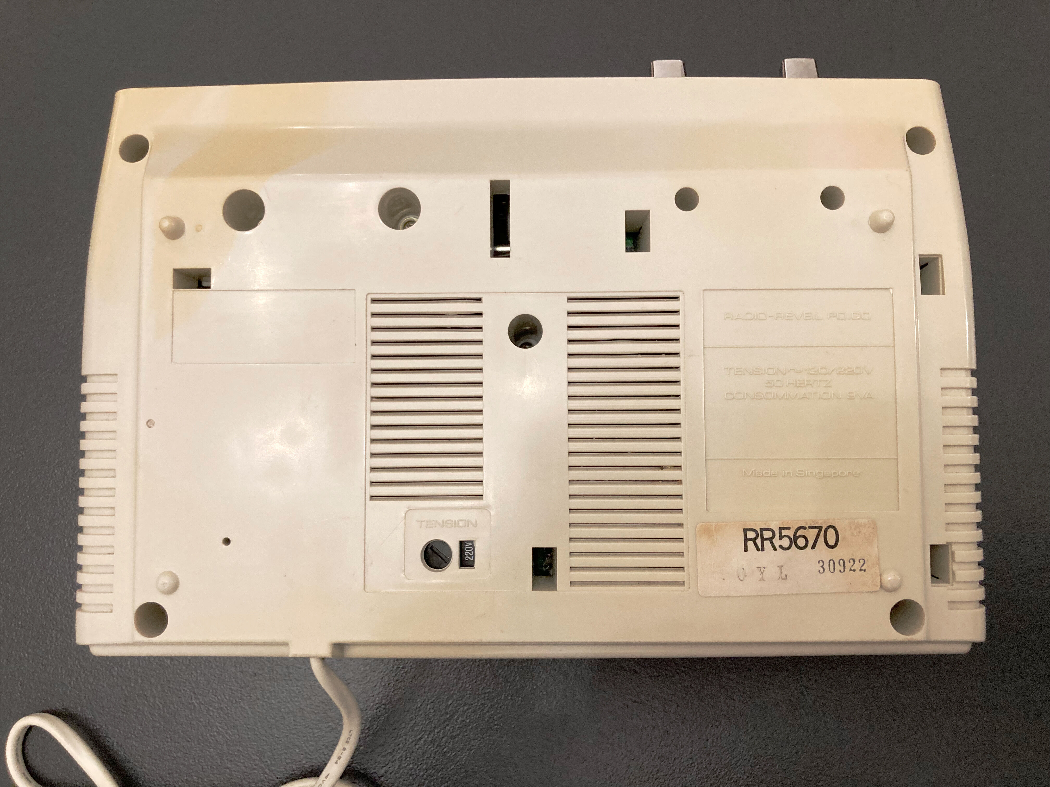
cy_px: 394
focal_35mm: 28
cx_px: 525
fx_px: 849
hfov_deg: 63.4
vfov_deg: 49.7
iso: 200
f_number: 1.8
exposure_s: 1/50
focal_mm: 3.99
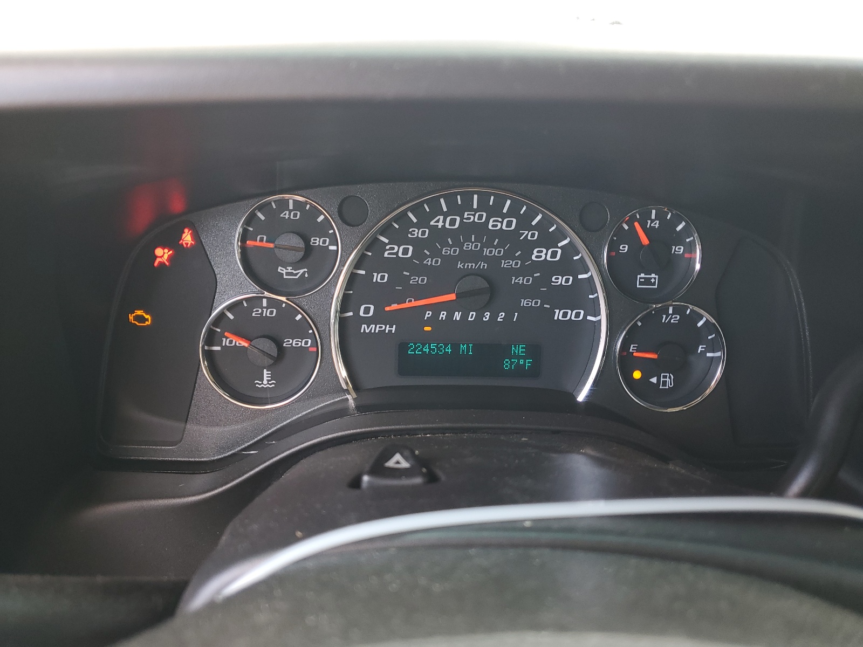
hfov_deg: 67.3
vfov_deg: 53.1
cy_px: 324
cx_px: 432
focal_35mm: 26
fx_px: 648
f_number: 1.5
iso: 53
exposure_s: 1/50
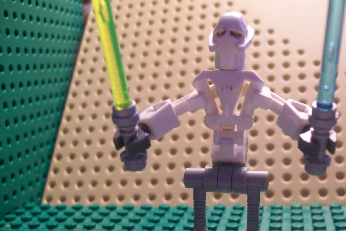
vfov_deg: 27.3
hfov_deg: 40.0
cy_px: 155
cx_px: 225
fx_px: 471
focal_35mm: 49
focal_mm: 6
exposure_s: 1/24.5
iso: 160
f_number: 2.7
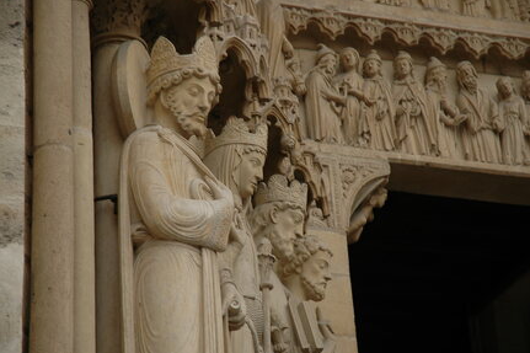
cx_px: 269
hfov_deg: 19.1
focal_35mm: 107
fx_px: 1575
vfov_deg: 12.8
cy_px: 177
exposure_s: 1/60
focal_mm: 70
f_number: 4.5
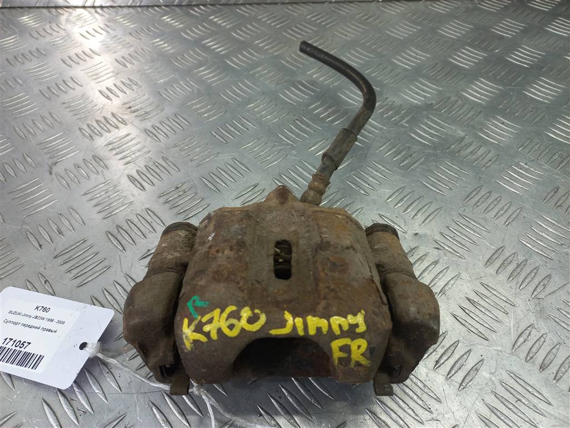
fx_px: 412
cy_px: 214
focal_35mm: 25
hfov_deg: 69.4
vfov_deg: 54.9
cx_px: 285
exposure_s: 1/50
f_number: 1.8
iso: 64
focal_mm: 4.6
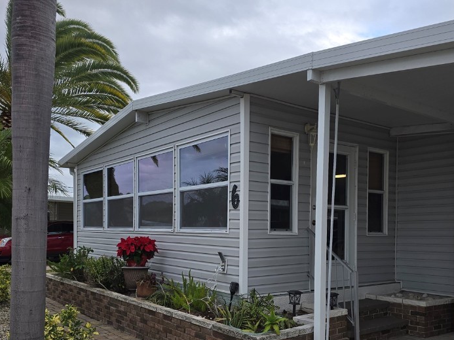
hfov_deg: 53.9
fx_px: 446
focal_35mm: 34
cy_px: 230
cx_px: 229
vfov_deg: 41.2
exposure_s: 1/165
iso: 12
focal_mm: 6.3
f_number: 1.7
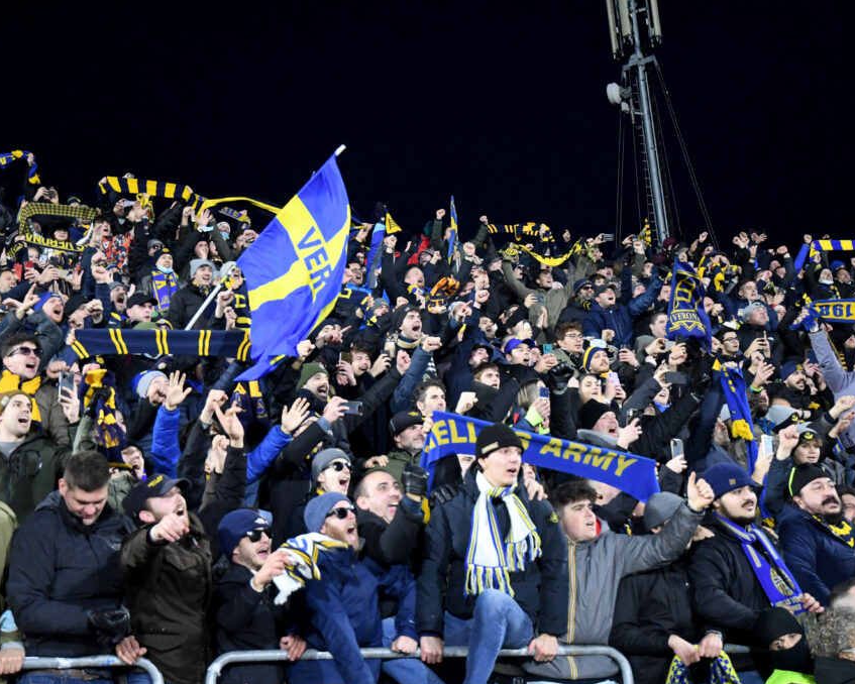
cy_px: 344
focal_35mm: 60
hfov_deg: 31.6
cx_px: 373
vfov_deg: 25.6
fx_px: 1508
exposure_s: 1/500
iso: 5000
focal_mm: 35
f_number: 3.3
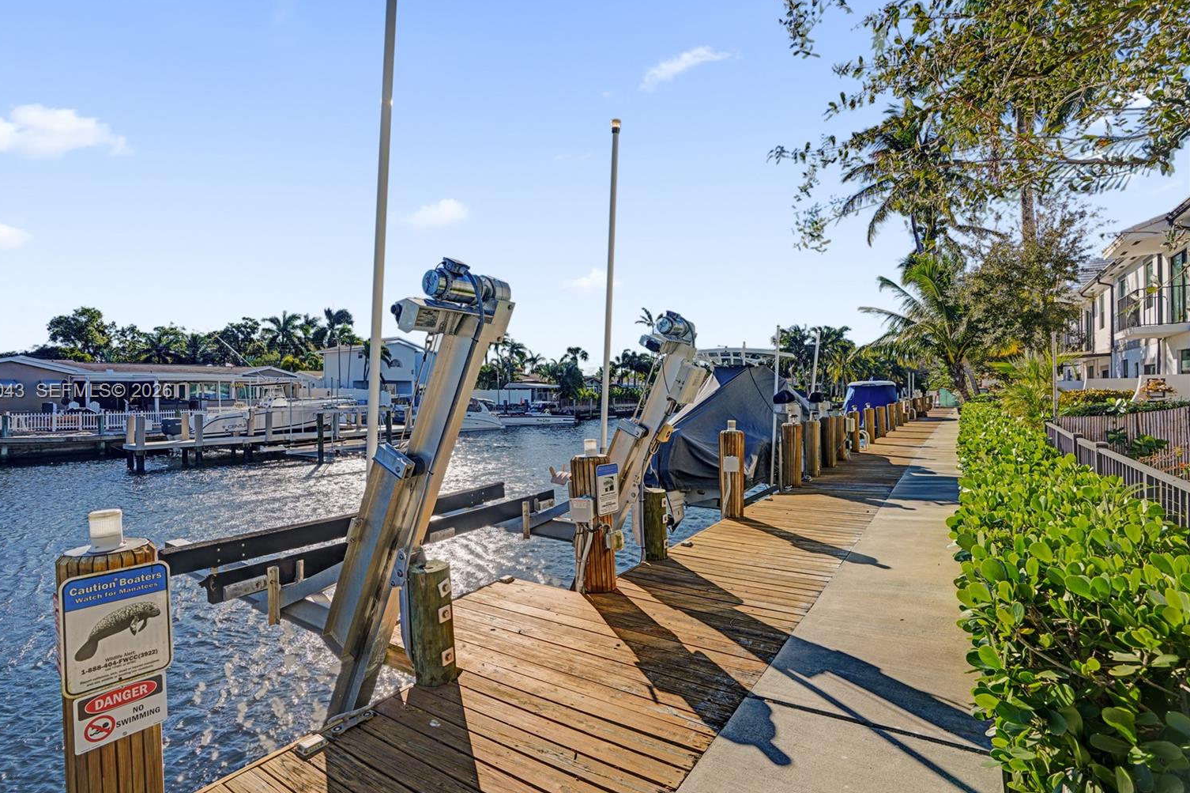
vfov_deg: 70.4
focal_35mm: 17
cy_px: 392
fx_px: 562
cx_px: 559
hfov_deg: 93.2
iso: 50
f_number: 7.1
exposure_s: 1/400
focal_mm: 16
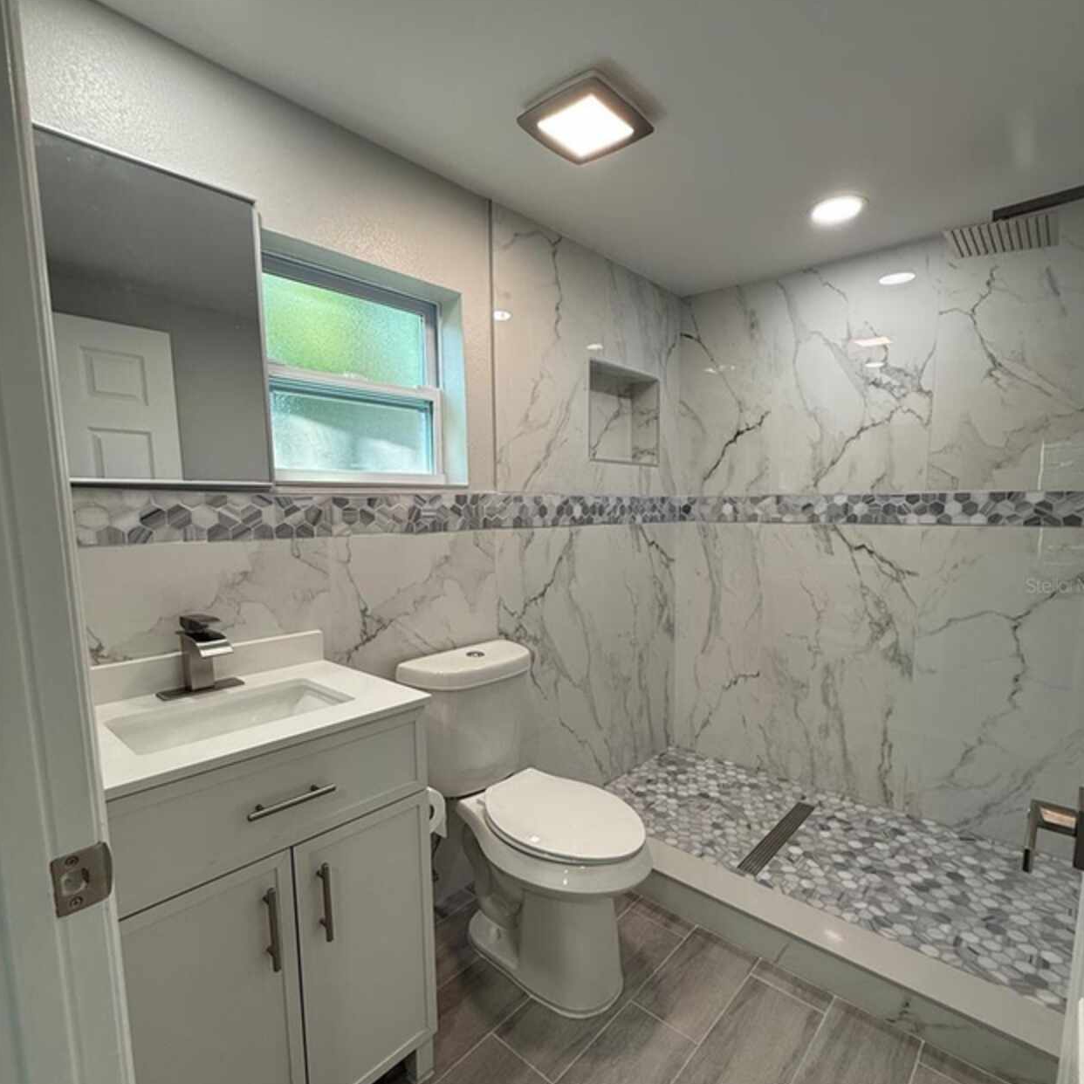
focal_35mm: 17
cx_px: 555
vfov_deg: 83.8
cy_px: 585
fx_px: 602
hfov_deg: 84.0
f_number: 2.2
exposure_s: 1/120
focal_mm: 2.22
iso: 100
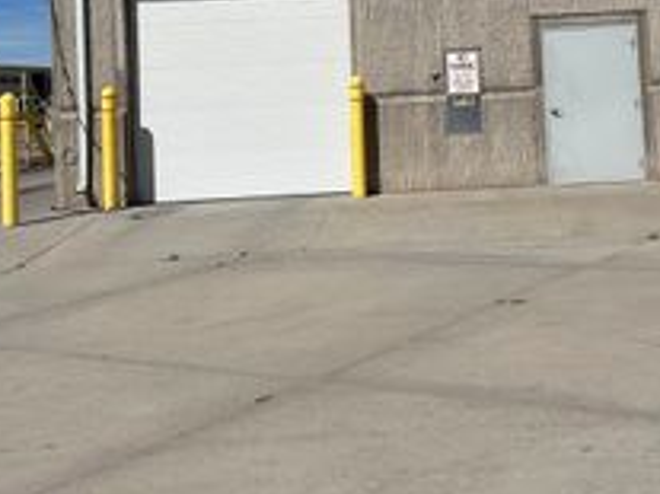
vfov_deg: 24.3
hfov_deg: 32.6
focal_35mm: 58
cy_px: 30
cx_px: 491
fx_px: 1105
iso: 80
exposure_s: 1/12048
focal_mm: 6.86
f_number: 1.78
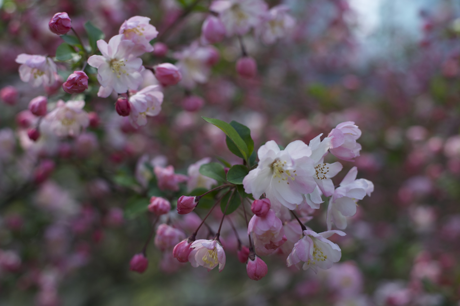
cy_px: 153
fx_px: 638
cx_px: 230
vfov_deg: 26.9
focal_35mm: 50
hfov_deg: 39.6
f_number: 4
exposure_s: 1/500
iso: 100
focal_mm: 50
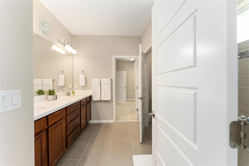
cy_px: 83
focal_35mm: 14
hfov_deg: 104.3
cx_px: 124
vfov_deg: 81.2
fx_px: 97
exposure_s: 1/13
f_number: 7.1
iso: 400
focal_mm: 14
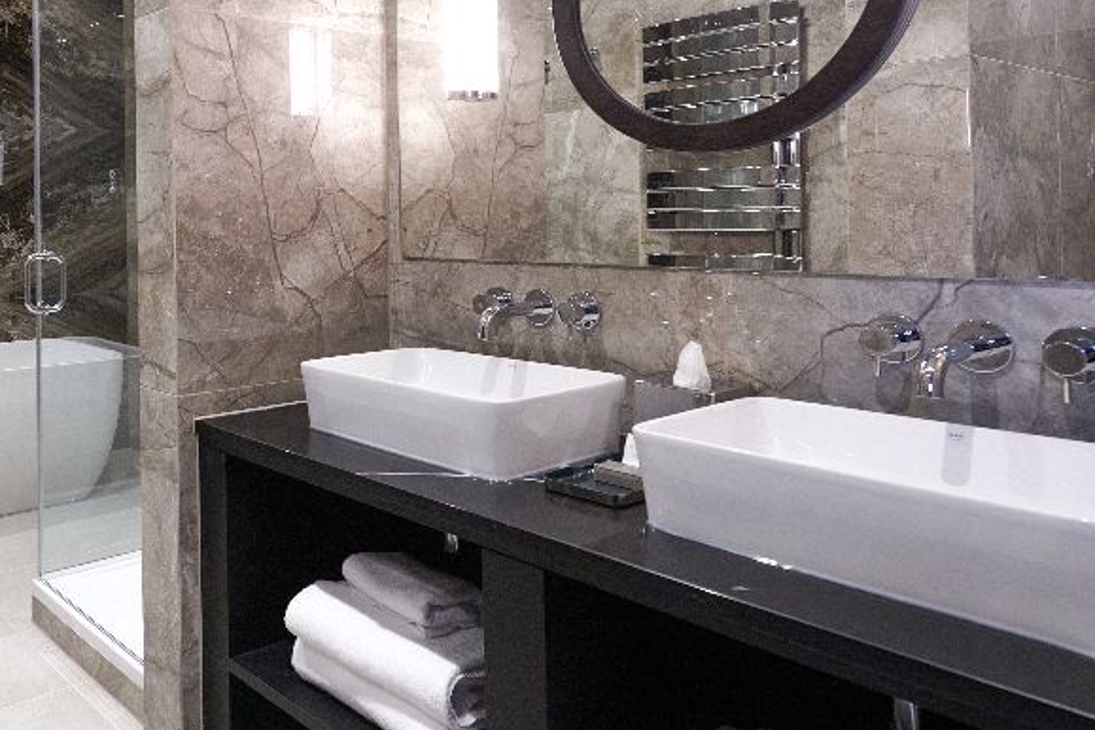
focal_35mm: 29
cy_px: 199
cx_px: 206
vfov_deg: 43.8
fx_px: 882
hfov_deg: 58.4
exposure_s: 1/60
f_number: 6.3
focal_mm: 14
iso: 1600
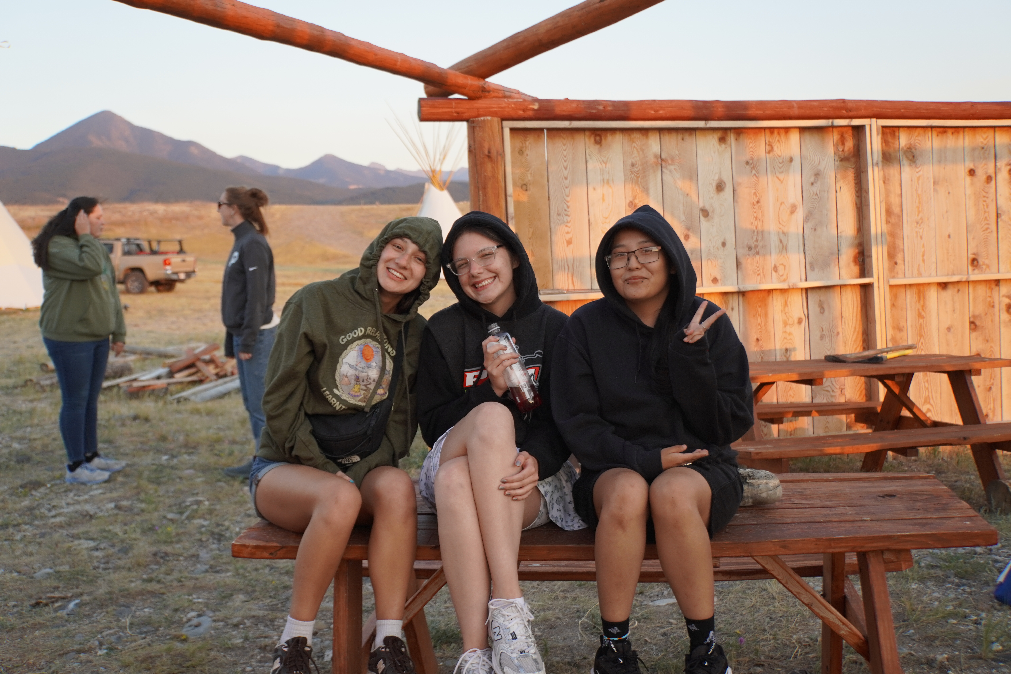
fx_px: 1116
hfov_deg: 48.7
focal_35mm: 40
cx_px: 506
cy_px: 337
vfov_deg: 33.6
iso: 320
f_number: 4
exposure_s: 1/160
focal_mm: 26.5
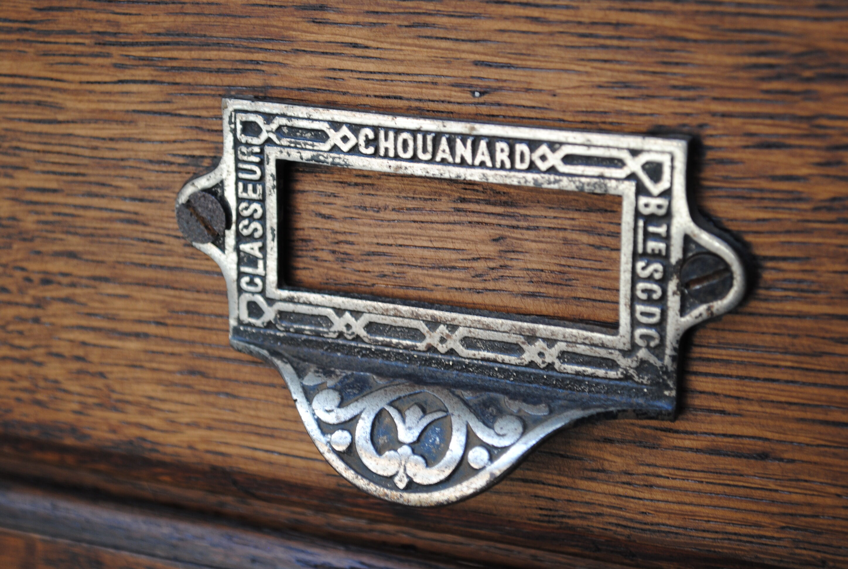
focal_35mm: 78
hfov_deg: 25.9
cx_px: 424
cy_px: 284
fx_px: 1841
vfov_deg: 17.6
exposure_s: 1/30
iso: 200
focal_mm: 52
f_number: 5.6
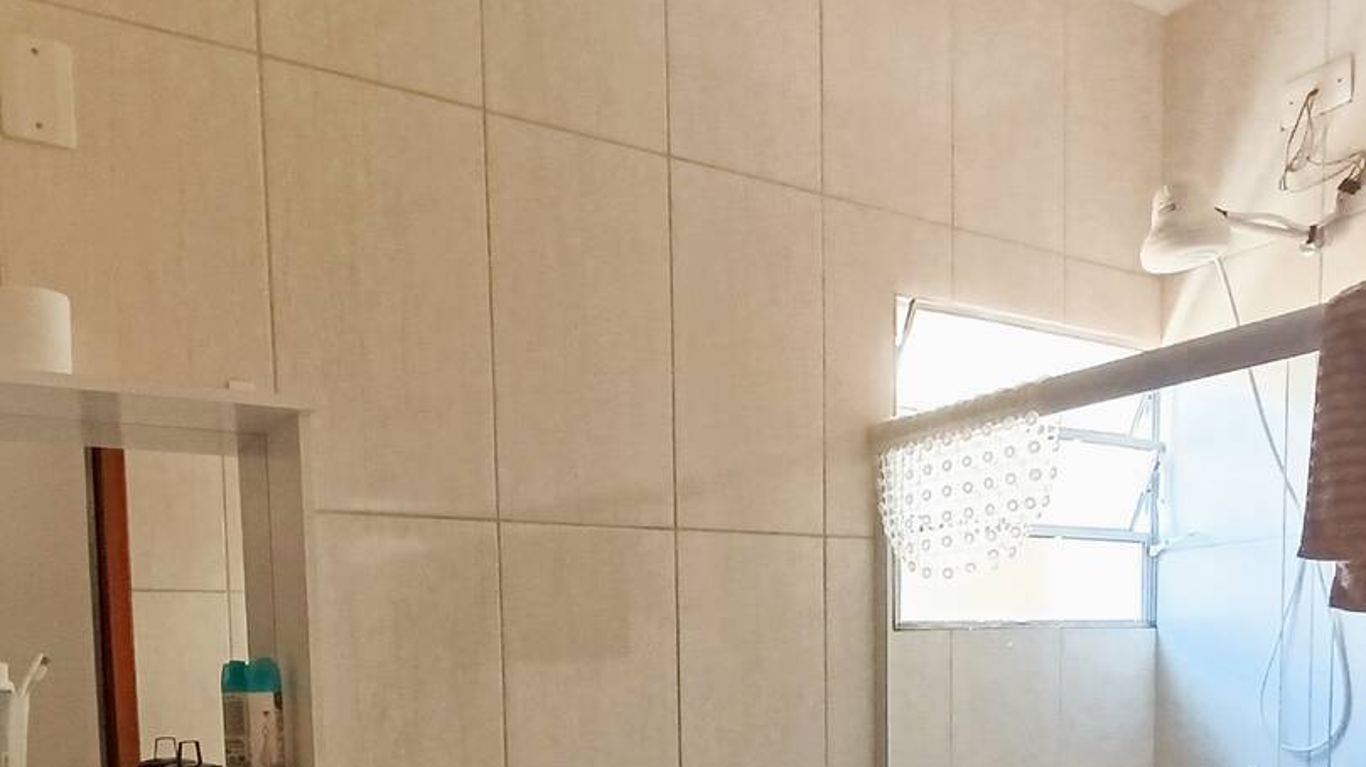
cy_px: 772
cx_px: 540
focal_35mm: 31
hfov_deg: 62.0
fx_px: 1122
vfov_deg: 34.3
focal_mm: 1.65
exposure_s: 1/60
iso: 400
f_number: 2.2
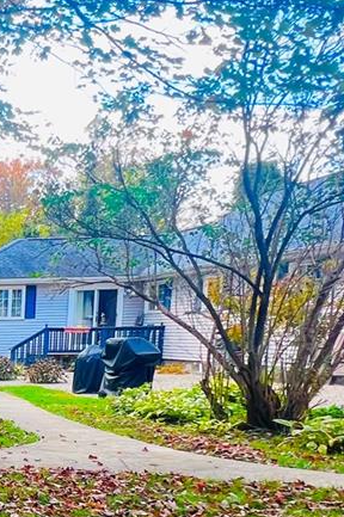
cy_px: 449
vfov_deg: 38.7
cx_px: -285
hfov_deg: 19.9
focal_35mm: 48
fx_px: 689
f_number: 1.8
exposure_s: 1/120
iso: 32
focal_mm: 1.57
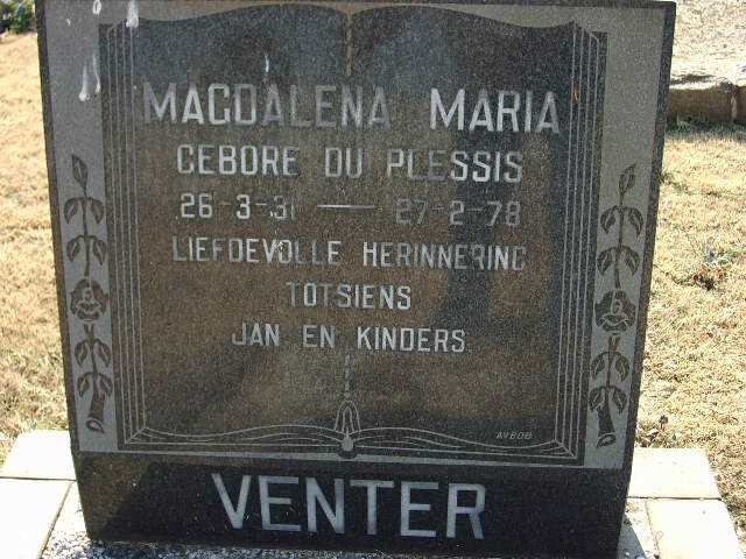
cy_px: 280
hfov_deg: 38.9
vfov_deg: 29.7
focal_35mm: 49
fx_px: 1056
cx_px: 373
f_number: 3.1
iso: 50
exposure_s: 1/125
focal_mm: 8.2
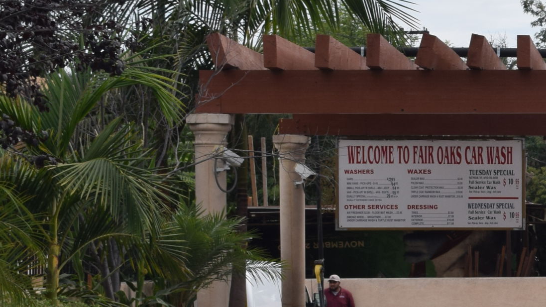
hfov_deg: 11.4
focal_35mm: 176
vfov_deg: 6.9
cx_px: 952
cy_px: 294
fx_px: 2548
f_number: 9
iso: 200
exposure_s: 1/320
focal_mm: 32
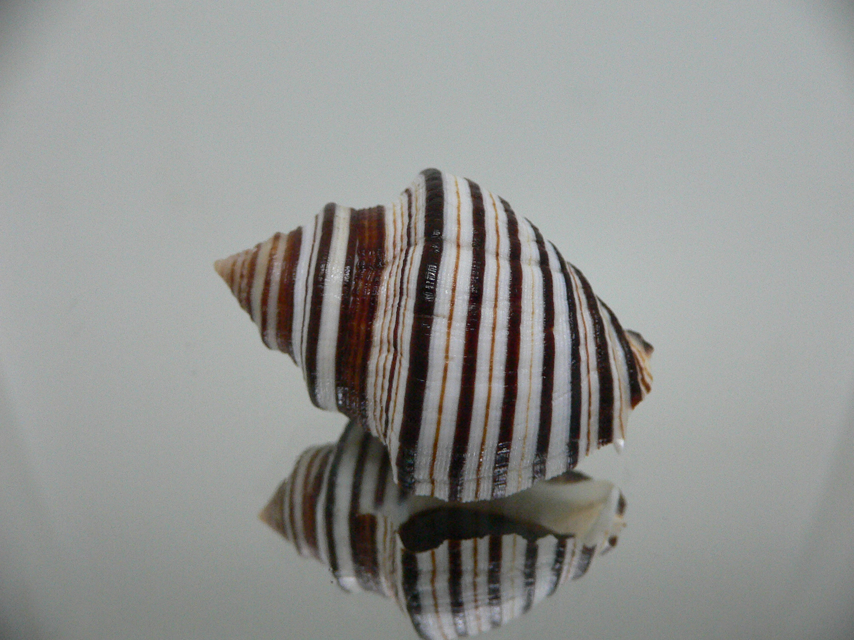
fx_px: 863
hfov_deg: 52.6
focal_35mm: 35
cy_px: 320
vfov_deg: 40.7
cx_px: 427
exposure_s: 1/60
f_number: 2.8
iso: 200
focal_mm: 4.6
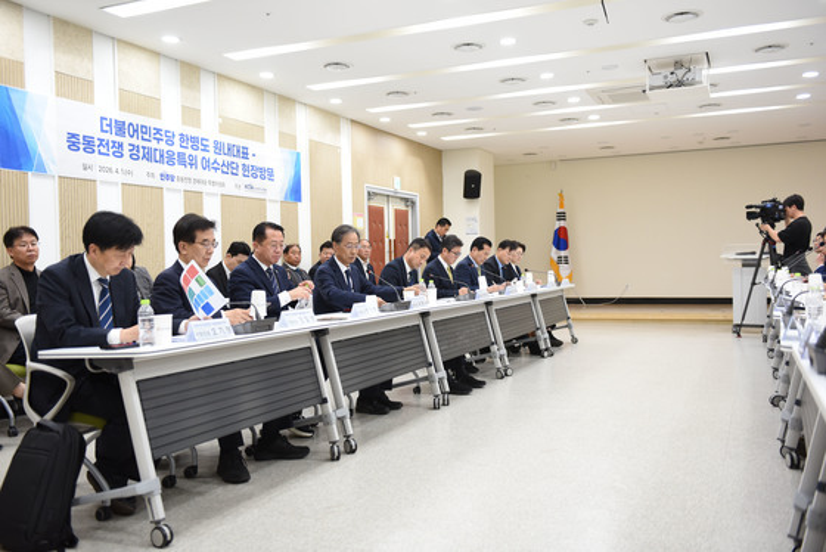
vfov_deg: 38.9
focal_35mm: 34
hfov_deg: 55.8
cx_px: 413
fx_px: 780
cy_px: 276
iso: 1250
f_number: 3.2
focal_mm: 34
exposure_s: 1/320
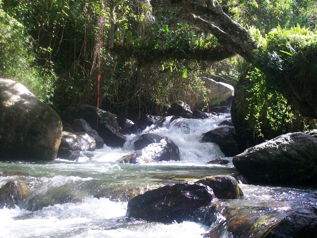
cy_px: 119
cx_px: 158
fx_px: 513
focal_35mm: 56
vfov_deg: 26.1
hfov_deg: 34.4
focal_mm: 9.4
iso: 64
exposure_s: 1/125
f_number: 3.3
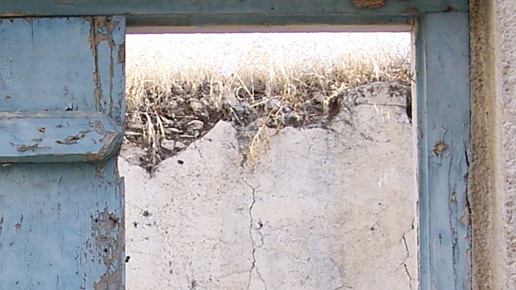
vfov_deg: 8.5
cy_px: 348
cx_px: 19
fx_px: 1943
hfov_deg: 14.9
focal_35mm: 142
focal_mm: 8
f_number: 3.4
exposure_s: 1/250
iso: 100
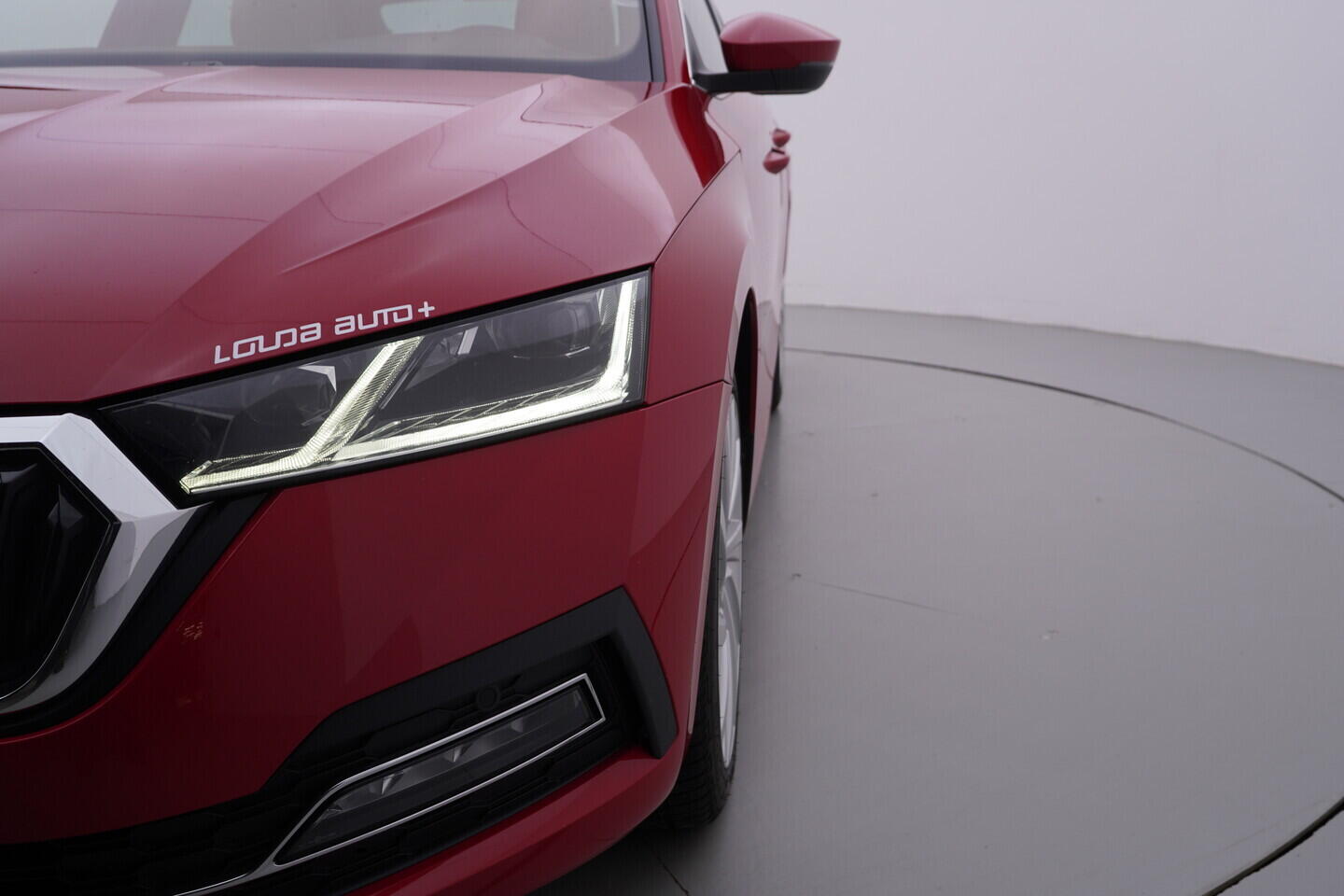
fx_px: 1344
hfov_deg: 53.1
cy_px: 448
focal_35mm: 36
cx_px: 672
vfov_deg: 36.9
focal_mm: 24
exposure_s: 1/100
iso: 125
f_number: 4.5
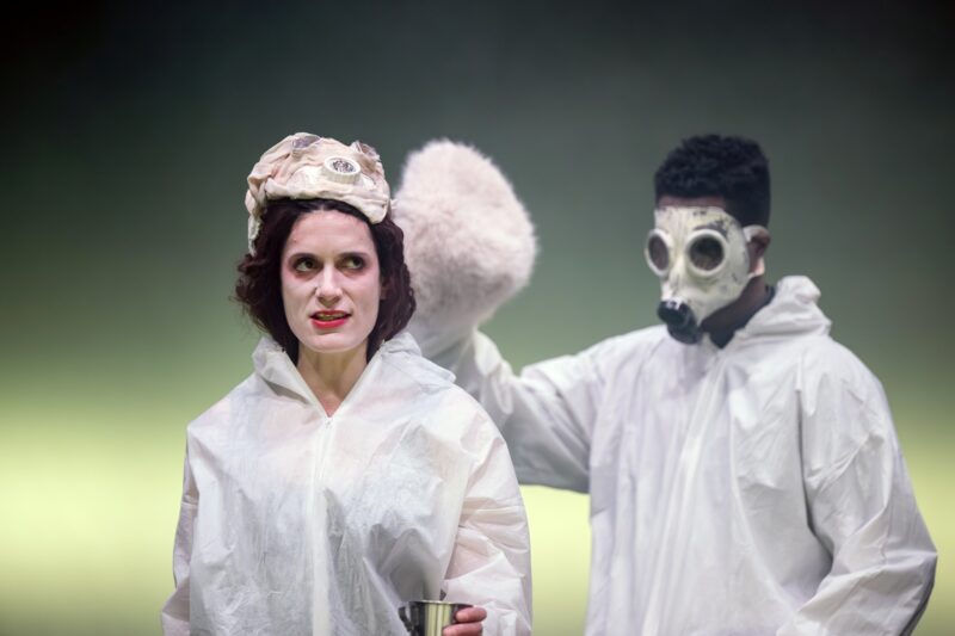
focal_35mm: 200
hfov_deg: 10.3
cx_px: 478
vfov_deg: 6.9
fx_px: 5304
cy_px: 318
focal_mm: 200
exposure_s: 1/200
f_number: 2.8
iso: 3200
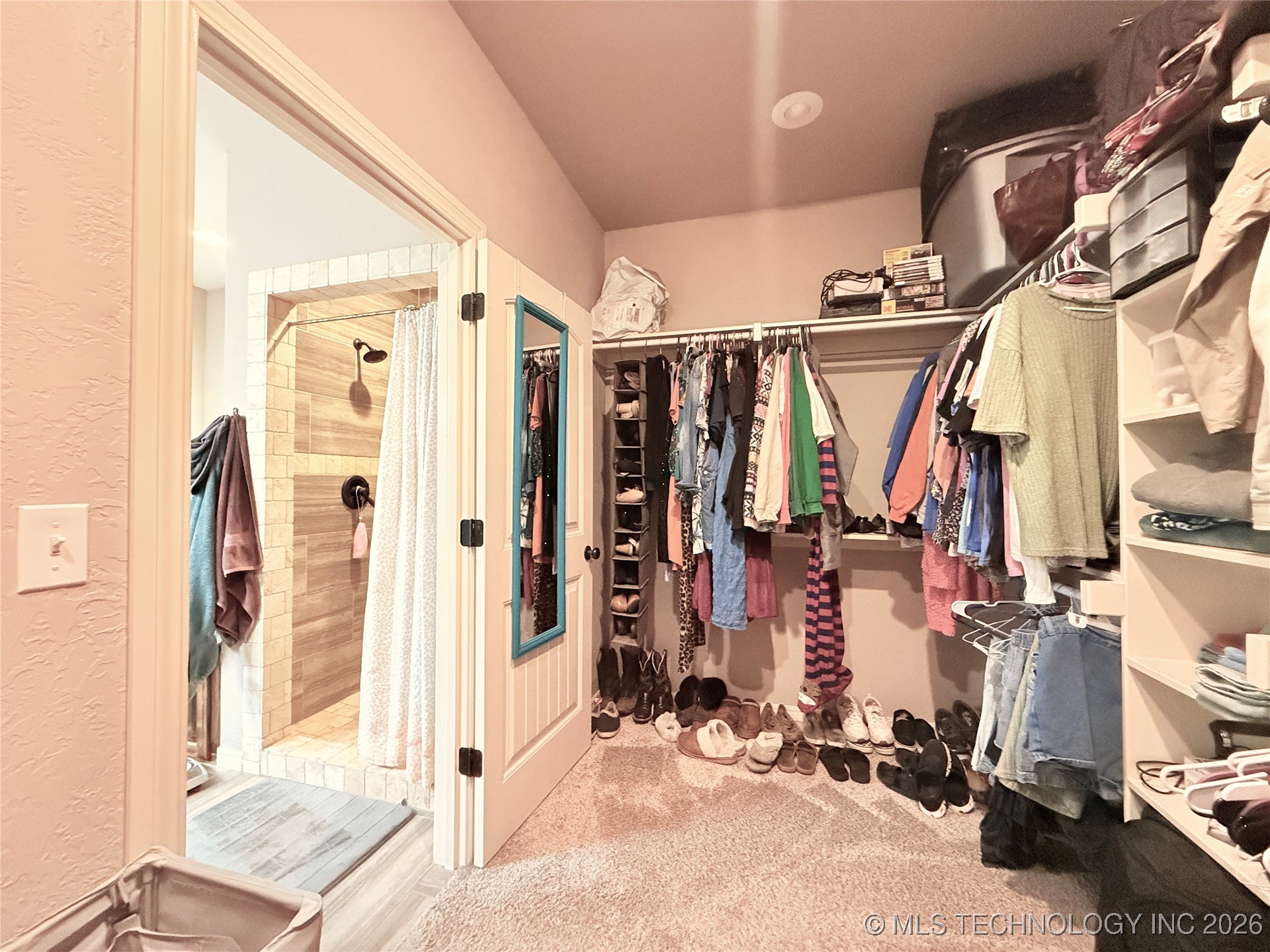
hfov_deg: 102.1
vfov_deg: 85.7
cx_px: 635
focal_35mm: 14
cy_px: 476
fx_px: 514
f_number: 2.2
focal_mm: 2.22
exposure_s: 1/60
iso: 1000
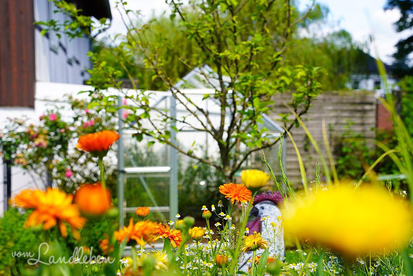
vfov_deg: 21.6
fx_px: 723
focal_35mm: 63
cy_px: 138
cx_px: 206
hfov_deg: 31.9
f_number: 5
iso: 100
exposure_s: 1/500
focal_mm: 63
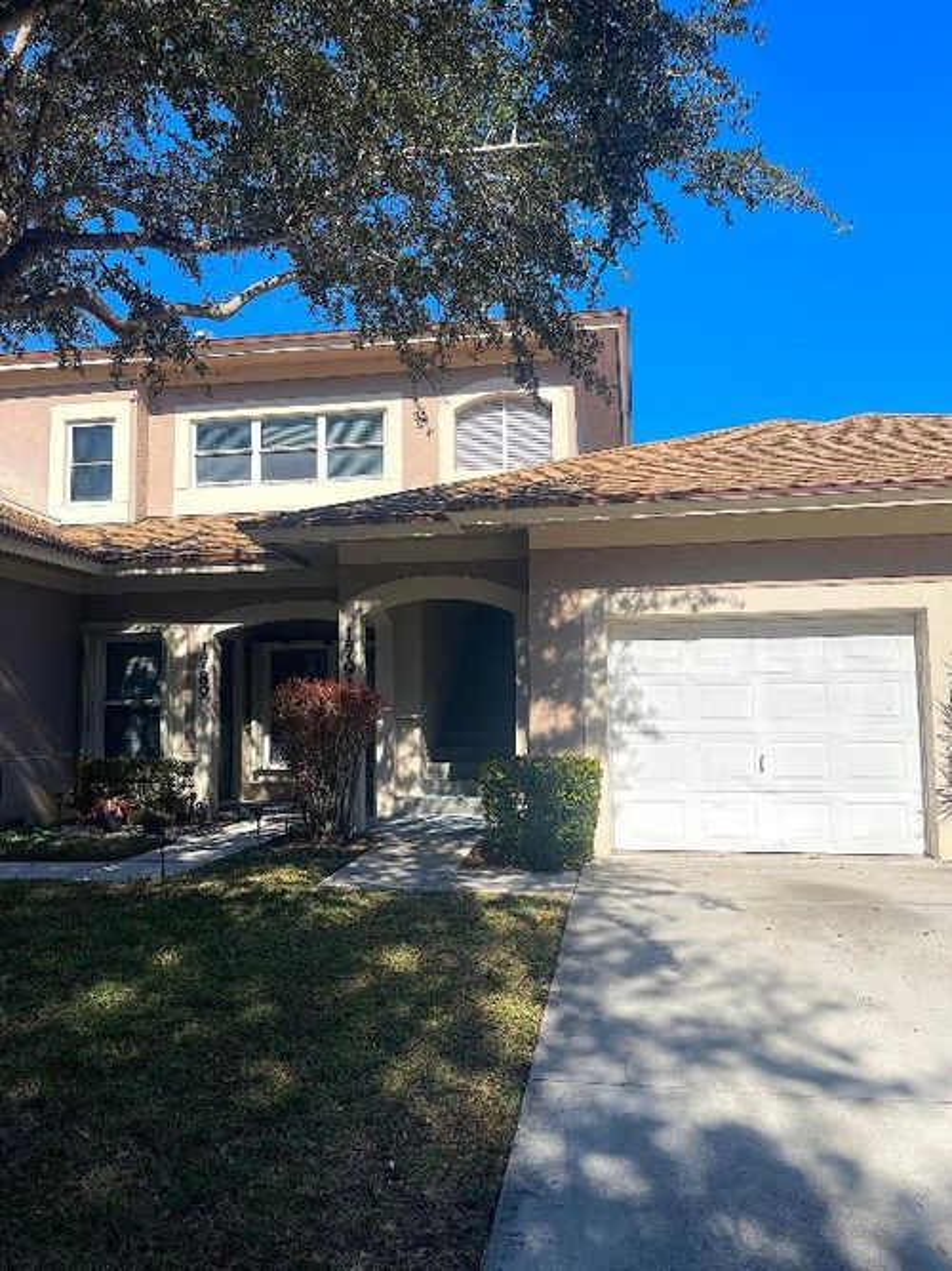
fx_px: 917
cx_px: 476
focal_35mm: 25
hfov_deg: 54.9
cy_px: 636
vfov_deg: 69.4
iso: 32
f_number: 1.6
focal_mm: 5.1
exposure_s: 1/3922
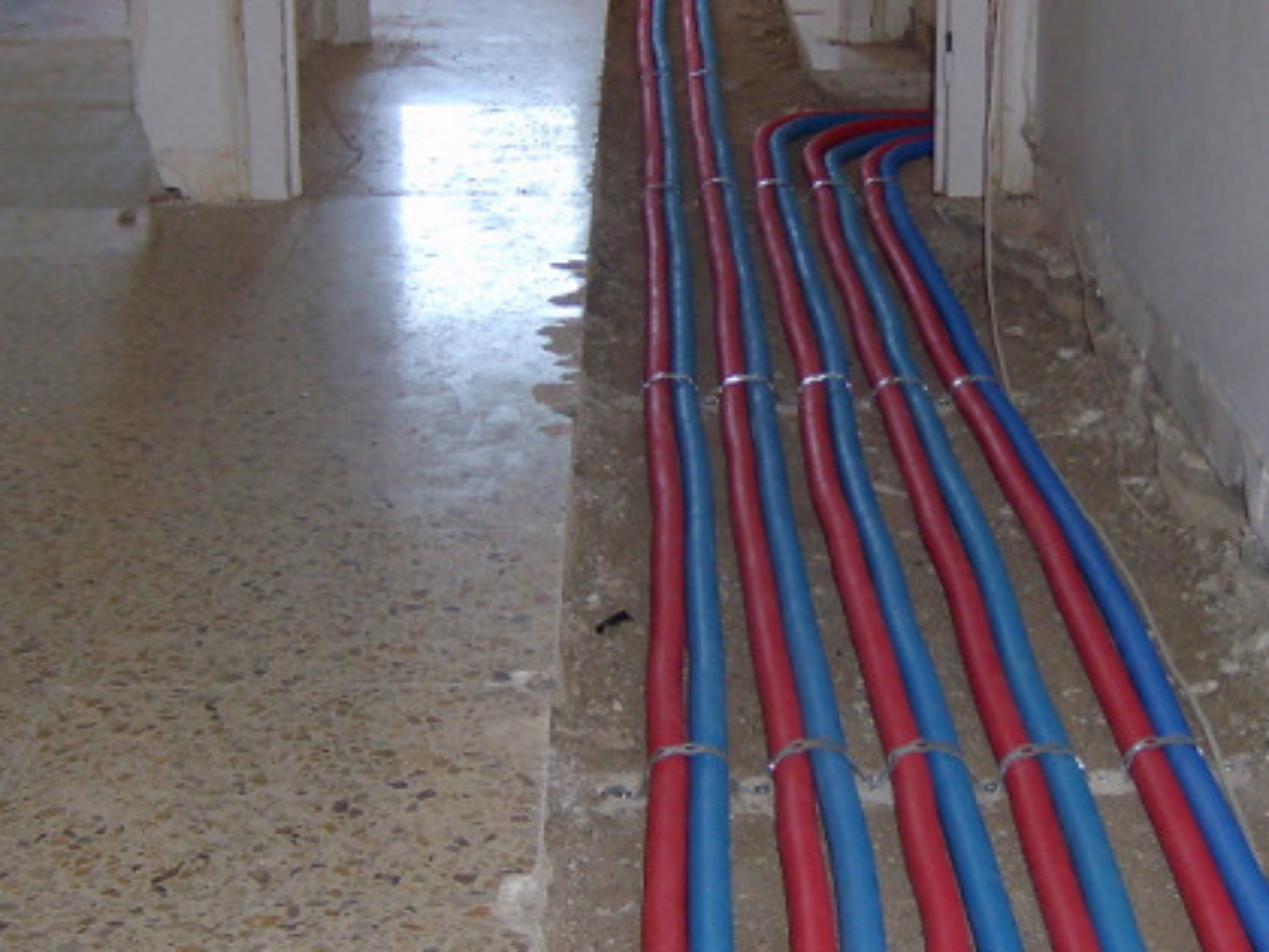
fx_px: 2749
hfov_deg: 25.8
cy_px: 467
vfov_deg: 19.6
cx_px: 861
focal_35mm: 75
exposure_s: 1/45
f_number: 2.8
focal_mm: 5.8
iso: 100
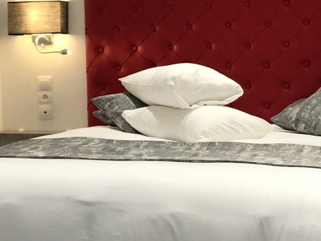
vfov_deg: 14.6
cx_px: 147
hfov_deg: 19.5
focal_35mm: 101
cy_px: 160
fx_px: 936
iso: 32
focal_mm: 4
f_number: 1.8
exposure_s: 1/33
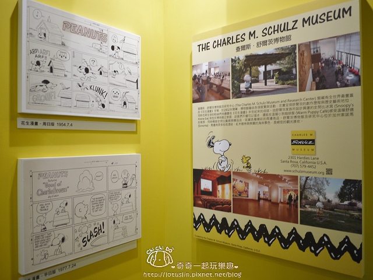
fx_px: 302
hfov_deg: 63.4
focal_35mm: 28
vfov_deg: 49.7
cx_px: 186
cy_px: 140
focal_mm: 14
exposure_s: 1/60
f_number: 2.5
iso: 125
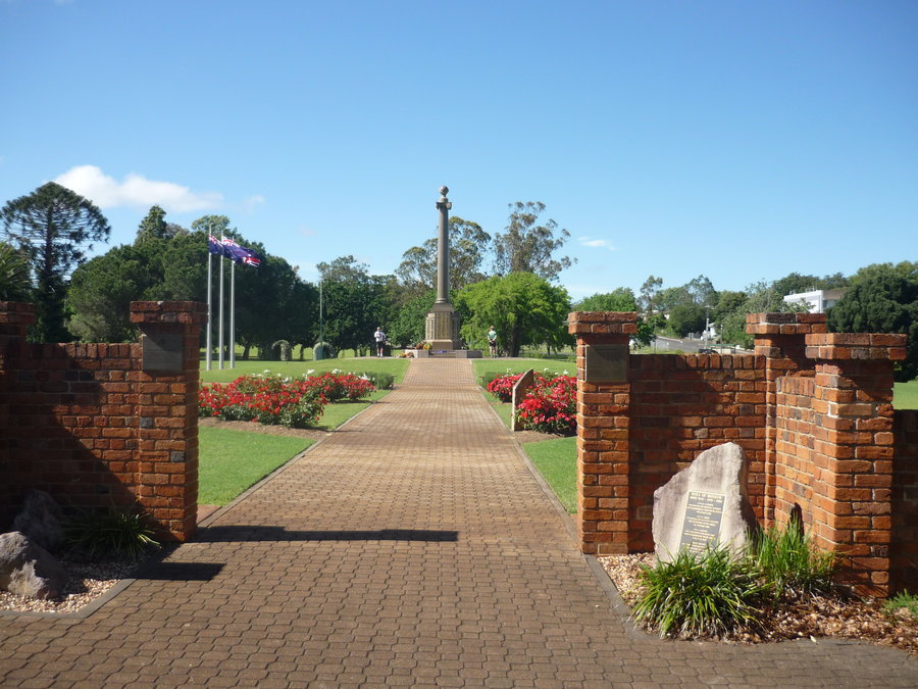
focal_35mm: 33
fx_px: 875
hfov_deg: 55.4
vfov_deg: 42.9
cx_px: 459
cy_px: 344
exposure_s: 1/160
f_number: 8
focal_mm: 5.5
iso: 100
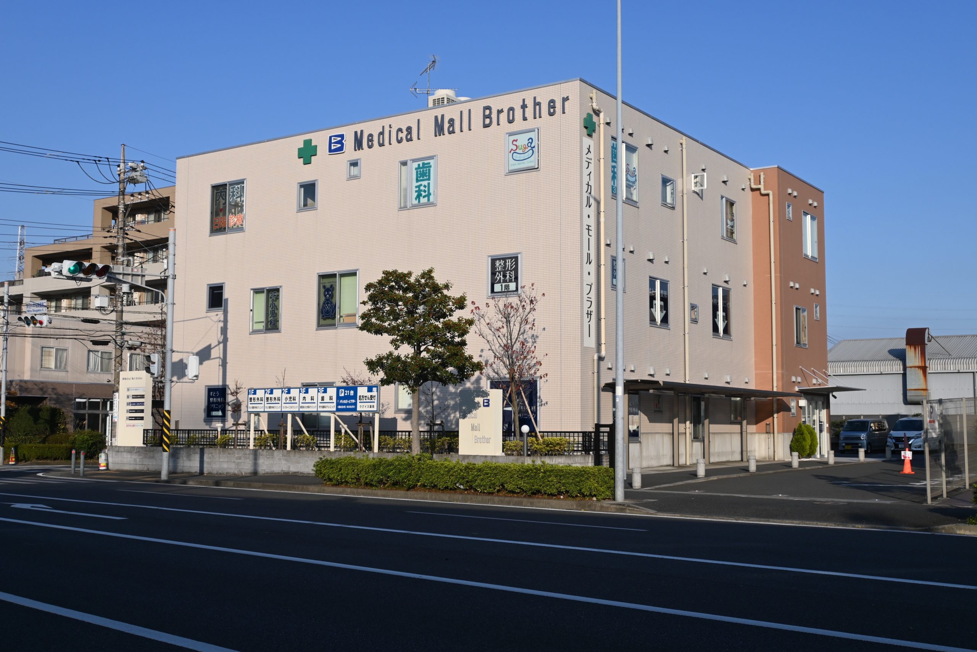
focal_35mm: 40
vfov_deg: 33.6
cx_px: 488
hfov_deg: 48.7
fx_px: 1079
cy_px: 326
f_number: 7.1
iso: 100
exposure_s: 1/400
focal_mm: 26.5
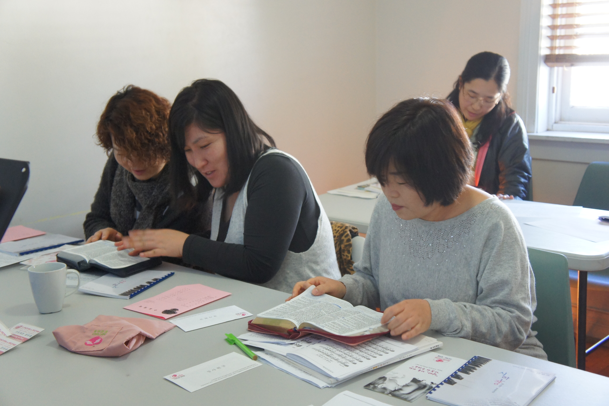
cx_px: 304
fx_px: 812
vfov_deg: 28.0
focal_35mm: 48
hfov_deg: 41.1
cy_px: 203
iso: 1600
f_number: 4.5
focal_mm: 32
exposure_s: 1/30
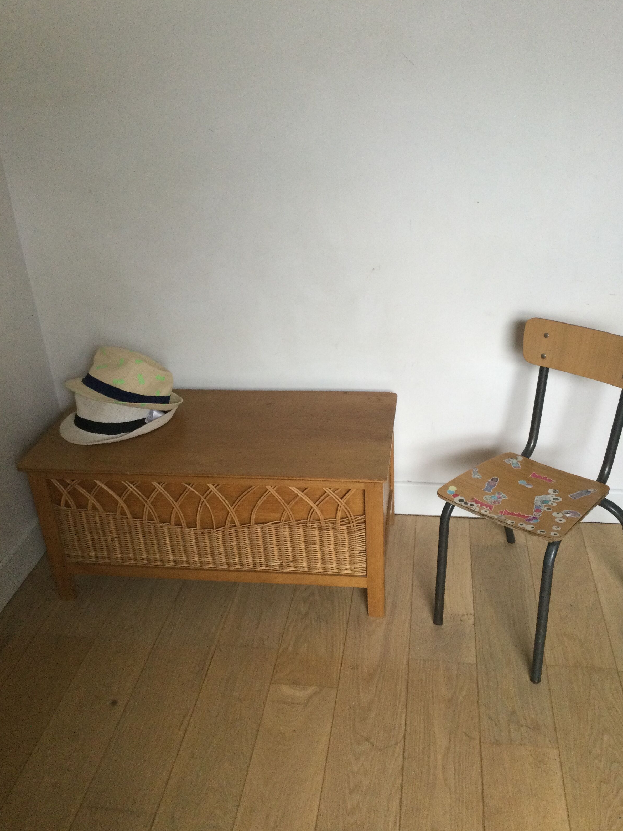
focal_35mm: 32
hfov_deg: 44.2
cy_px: 422
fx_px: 768
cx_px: 316
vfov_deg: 56.8
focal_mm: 3.3
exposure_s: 1/33
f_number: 2.4
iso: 125
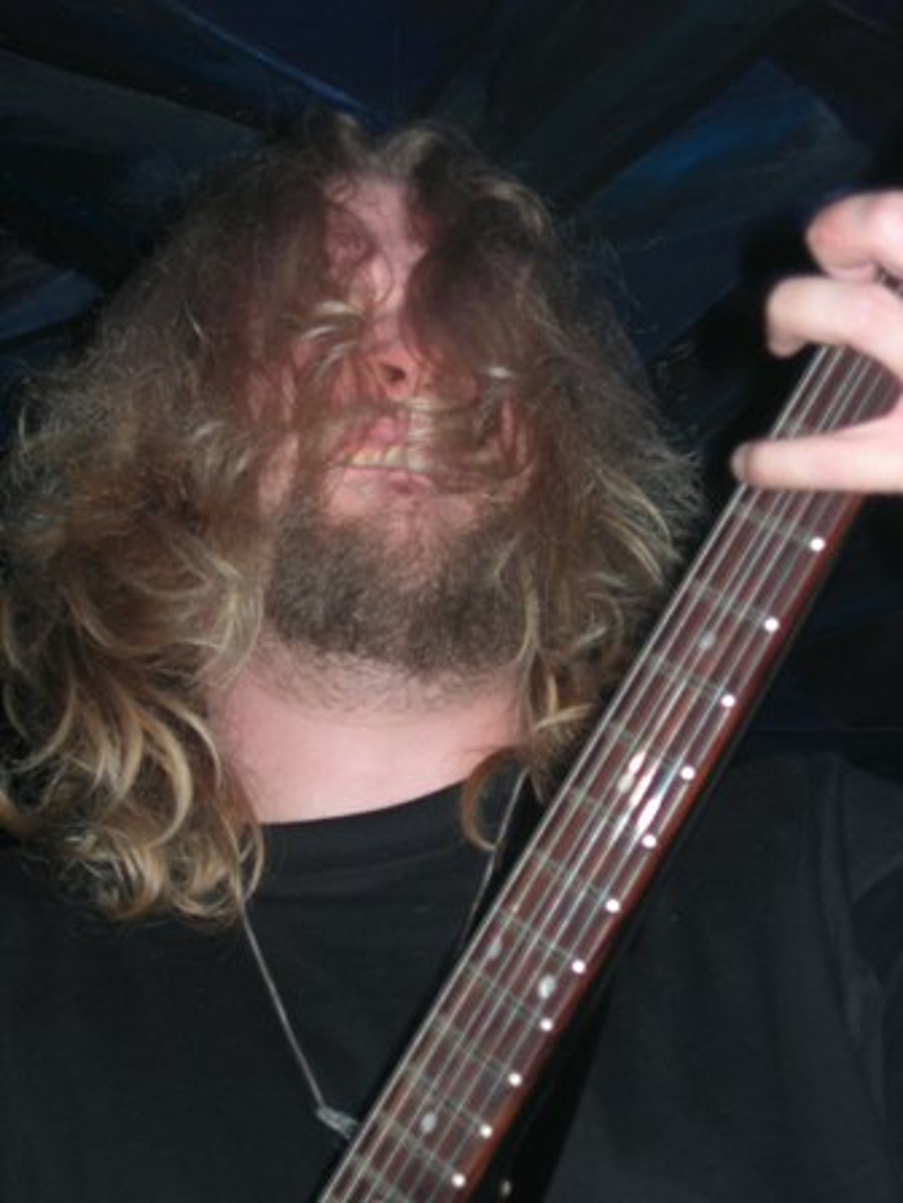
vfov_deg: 17.4
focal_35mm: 113
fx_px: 3930
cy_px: 602
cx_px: 452
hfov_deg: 13.1
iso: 78
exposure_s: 1/60.1
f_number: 4.9
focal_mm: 23.4
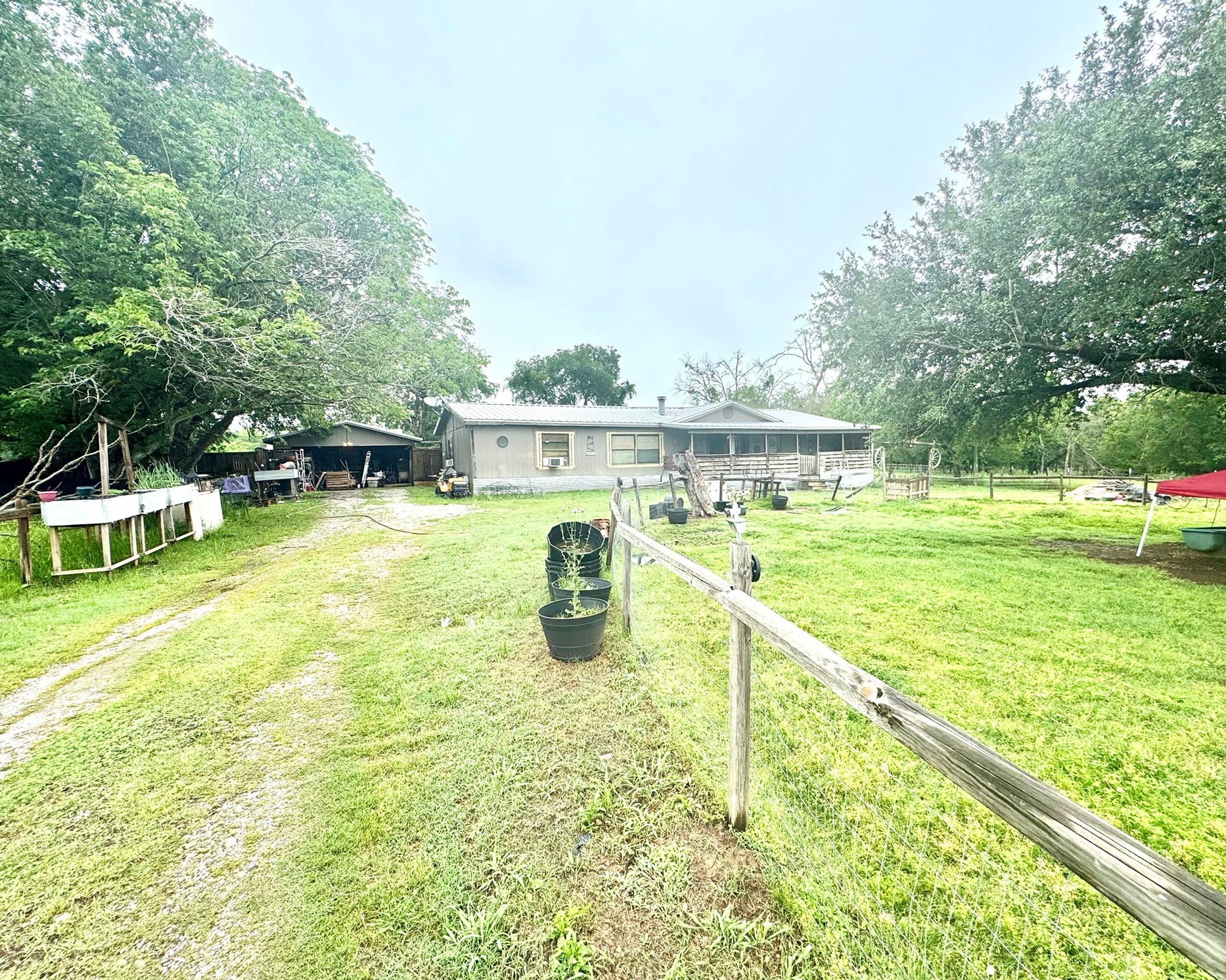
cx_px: 649
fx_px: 544
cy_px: 486
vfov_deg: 84.0
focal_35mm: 15
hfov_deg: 96.7
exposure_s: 1/687
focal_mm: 2.22
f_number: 2.2
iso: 40
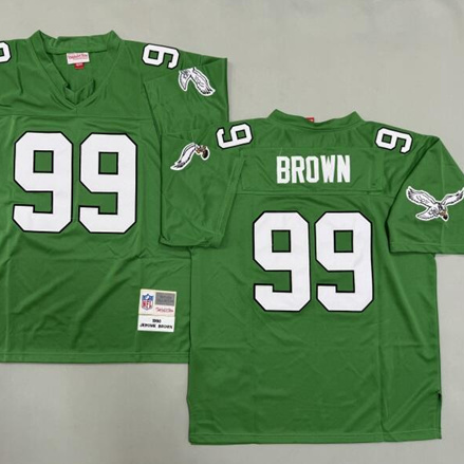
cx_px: 187
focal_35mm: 29
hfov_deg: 55.2
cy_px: 230
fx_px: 440
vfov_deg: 55.6
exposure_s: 1/50
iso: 125
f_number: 1.78
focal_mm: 6.76
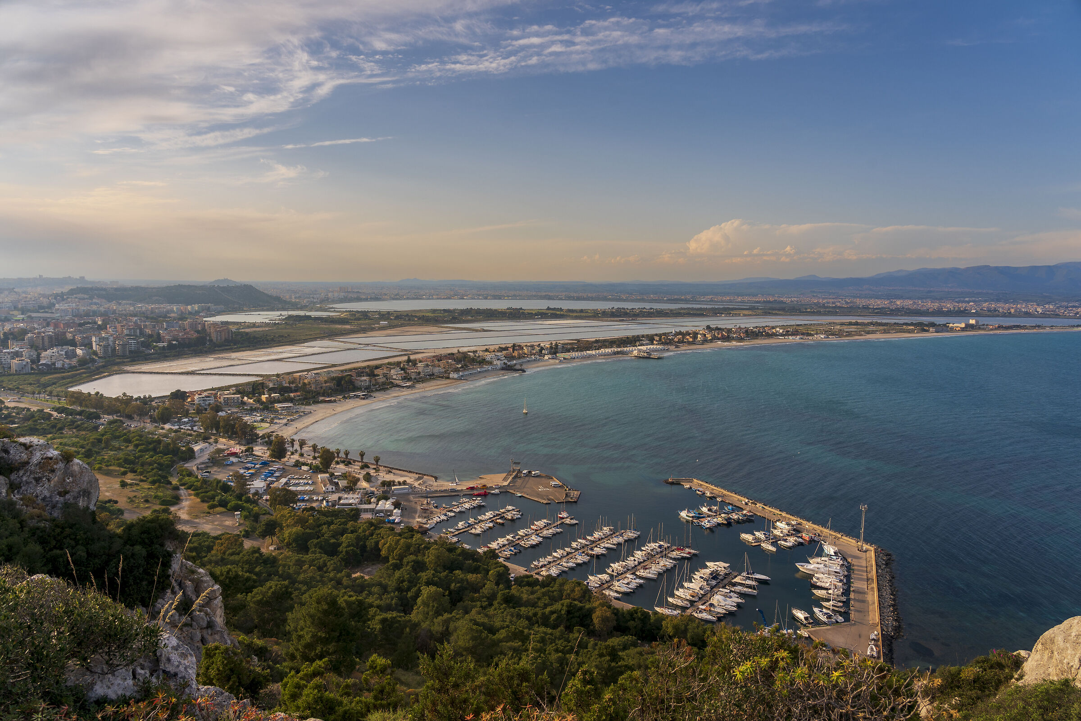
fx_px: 721
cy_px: 360
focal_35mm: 24
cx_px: 540
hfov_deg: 73.7
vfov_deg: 53.1
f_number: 9
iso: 100
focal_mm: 24
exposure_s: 1/125
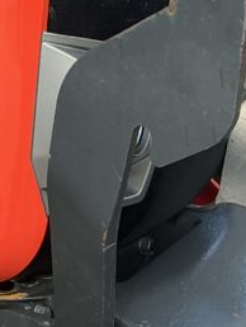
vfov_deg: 16.6
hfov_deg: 12.4
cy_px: -112
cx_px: -176
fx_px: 1050
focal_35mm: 111
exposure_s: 1/792
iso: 25
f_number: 1.8
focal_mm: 3
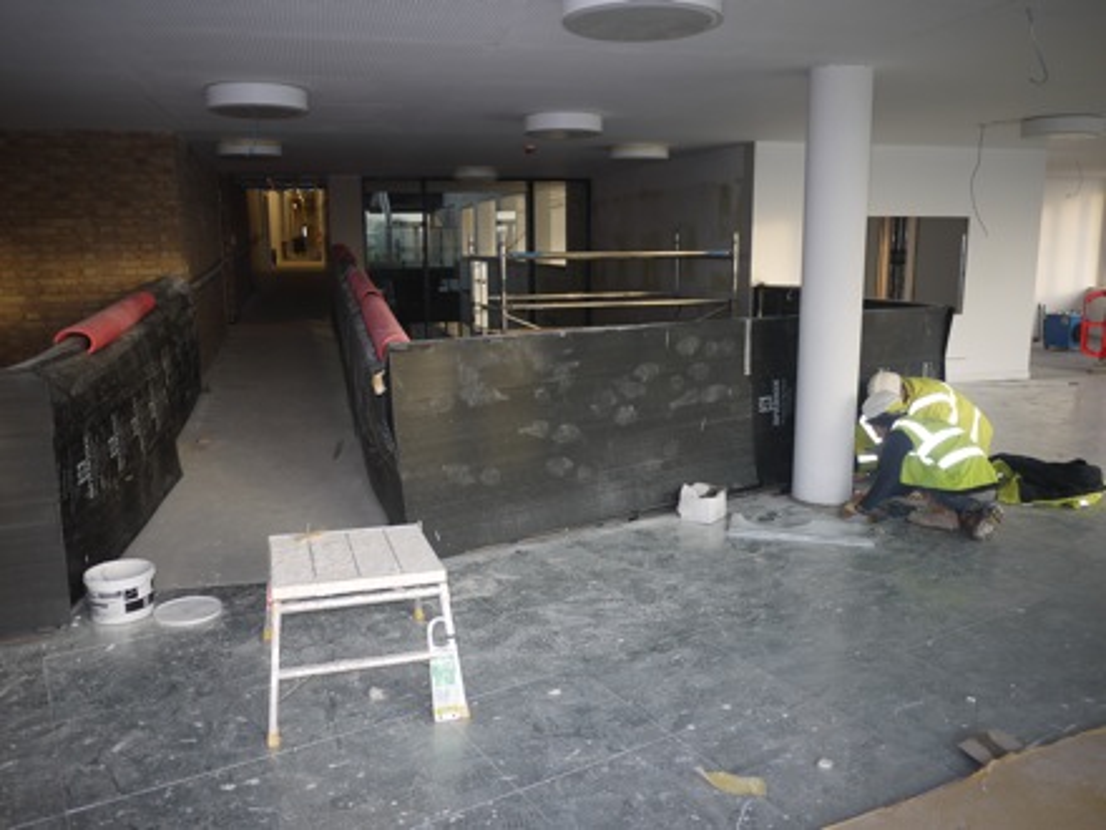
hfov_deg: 63.4
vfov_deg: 49.7
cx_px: 553
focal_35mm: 28
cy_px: 415
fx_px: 895
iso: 100
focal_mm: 14
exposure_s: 1/60
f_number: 2.5
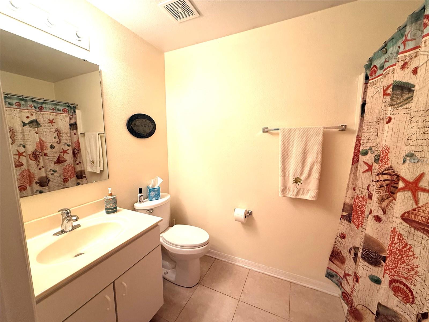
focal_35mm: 14
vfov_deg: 85.7
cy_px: 161
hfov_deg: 102.1
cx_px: 214
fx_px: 174
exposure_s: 1/60
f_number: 2.2
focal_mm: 2.22
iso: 200
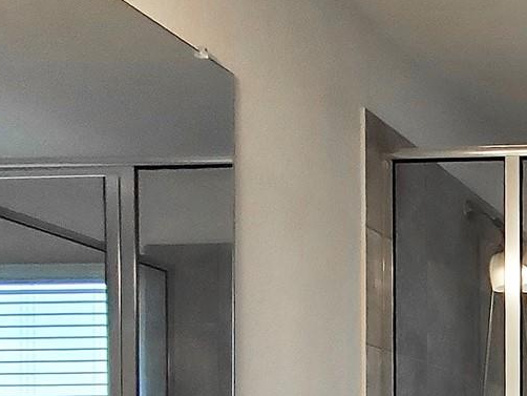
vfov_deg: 23.8
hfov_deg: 24.3
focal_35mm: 53
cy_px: 532
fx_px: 807
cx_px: 864
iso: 80
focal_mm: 1.8
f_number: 2.2
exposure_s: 1/60
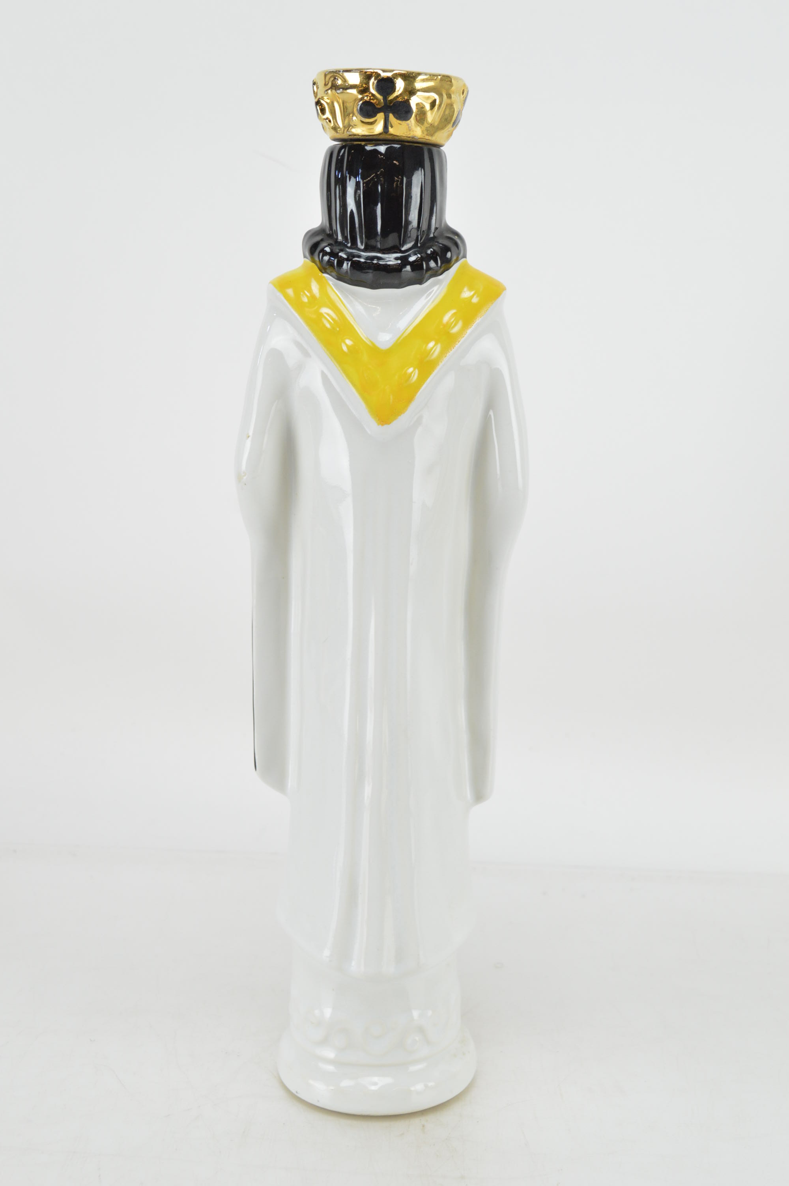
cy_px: 593
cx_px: 394
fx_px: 1581
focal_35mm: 48
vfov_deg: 41.1
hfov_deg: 28.0
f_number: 6.3
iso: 800
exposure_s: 1/80
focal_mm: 32
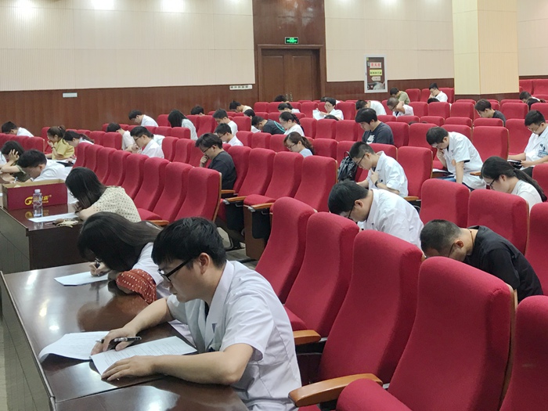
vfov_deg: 48.2
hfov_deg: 61.7
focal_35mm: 29
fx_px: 459
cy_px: 206
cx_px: 274
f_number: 2.2
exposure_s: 1/17
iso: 40
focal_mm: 4.15
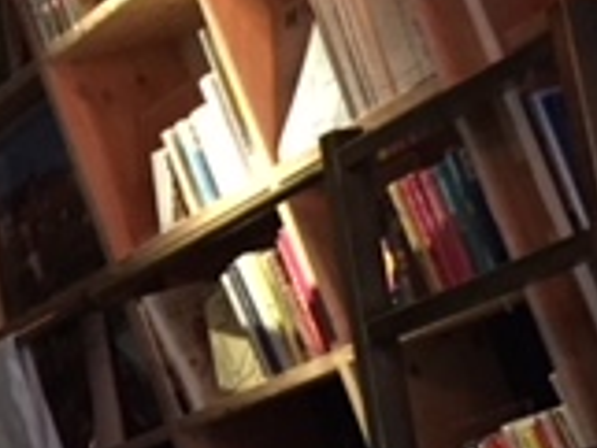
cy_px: 263
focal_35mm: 115
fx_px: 1985
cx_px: -19
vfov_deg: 12.9
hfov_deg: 16.7
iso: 800
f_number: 2.2
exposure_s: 1/15
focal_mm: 4.15
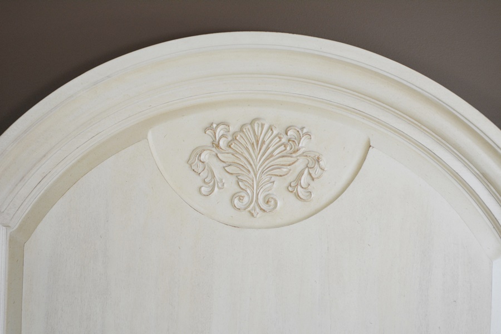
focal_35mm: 75
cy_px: 167
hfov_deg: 27.0
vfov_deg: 18.2
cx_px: 250
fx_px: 1044
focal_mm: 50
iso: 800
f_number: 5.6
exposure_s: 1/60
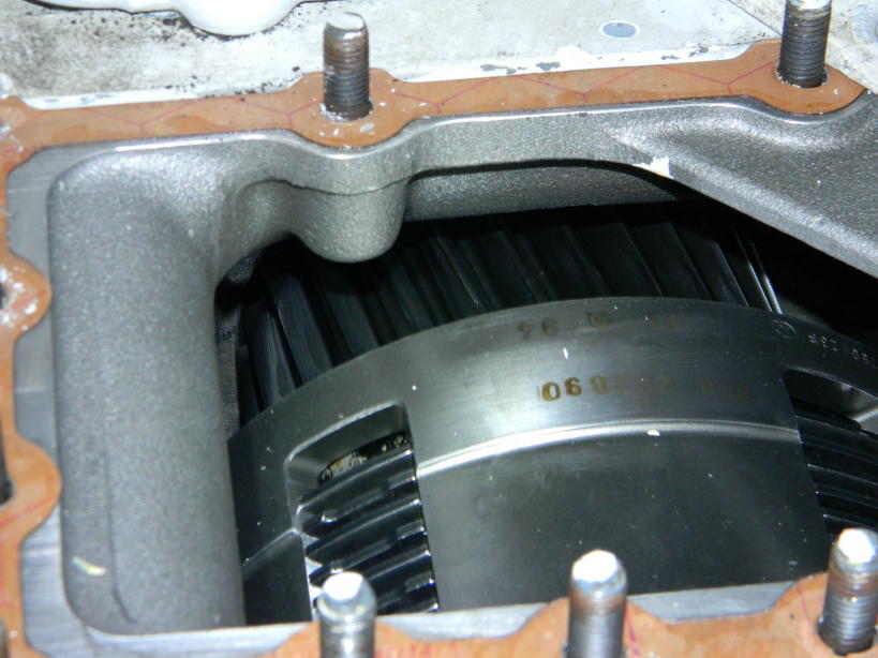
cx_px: 439
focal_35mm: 105
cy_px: 329
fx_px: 2663
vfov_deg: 14.1
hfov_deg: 18.7
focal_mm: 19
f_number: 4.7
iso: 200
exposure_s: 1/30
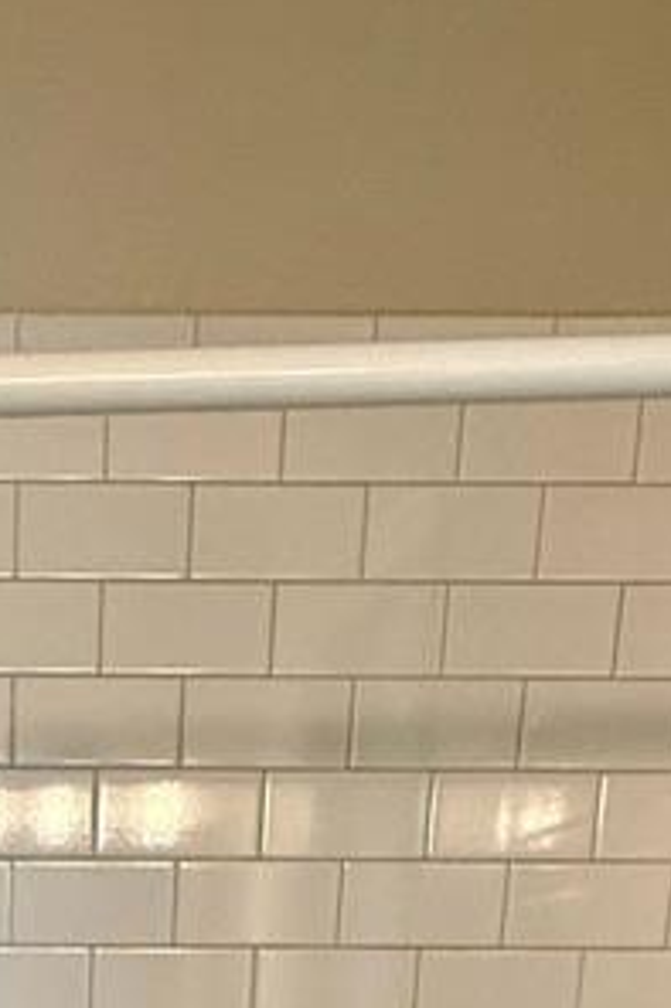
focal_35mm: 59
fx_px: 1651
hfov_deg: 21.8
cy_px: 1478
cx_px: -65
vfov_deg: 25.9
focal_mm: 2.22
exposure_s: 1/120
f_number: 2.2
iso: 250
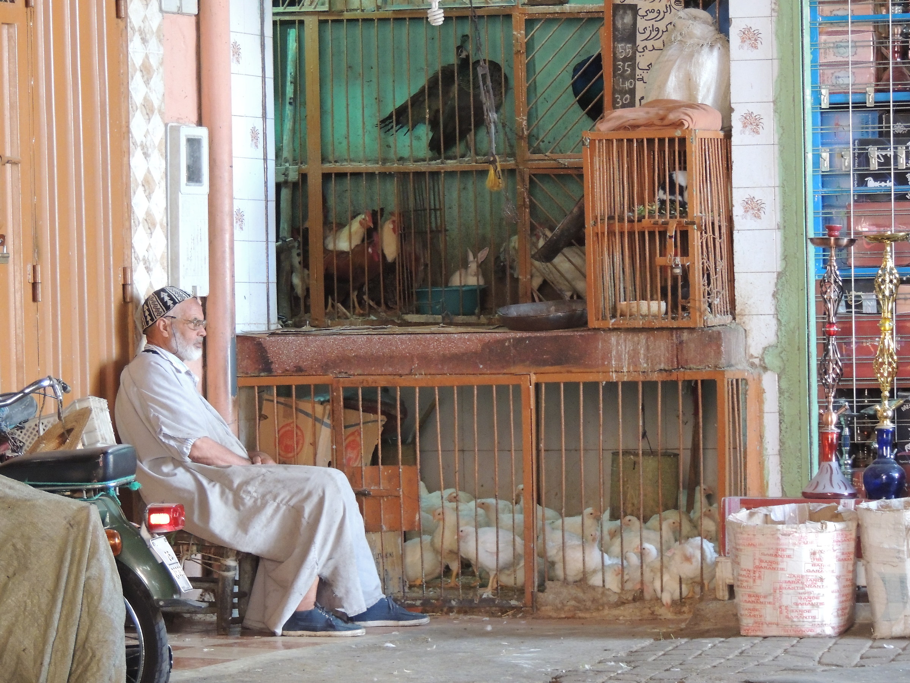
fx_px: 4469
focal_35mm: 170
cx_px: 455
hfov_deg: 11.6
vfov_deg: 8.7
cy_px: 342
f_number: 4.5
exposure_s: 1/20
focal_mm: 30.3
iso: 800
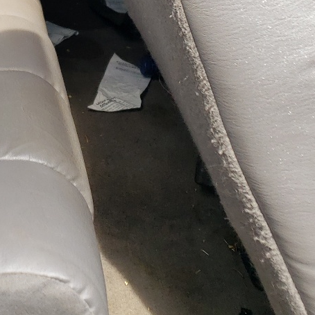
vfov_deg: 20.0
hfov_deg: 20.3
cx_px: -41
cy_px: -68
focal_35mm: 81
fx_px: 834
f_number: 1.5
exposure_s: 1/270
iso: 50
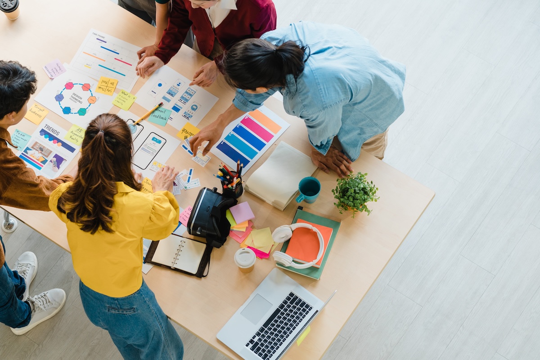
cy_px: 180
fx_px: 1275
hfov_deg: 23.9
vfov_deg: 16.1
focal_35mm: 85
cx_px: 270
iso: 640
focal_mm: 85
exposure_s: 1/200
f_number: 4
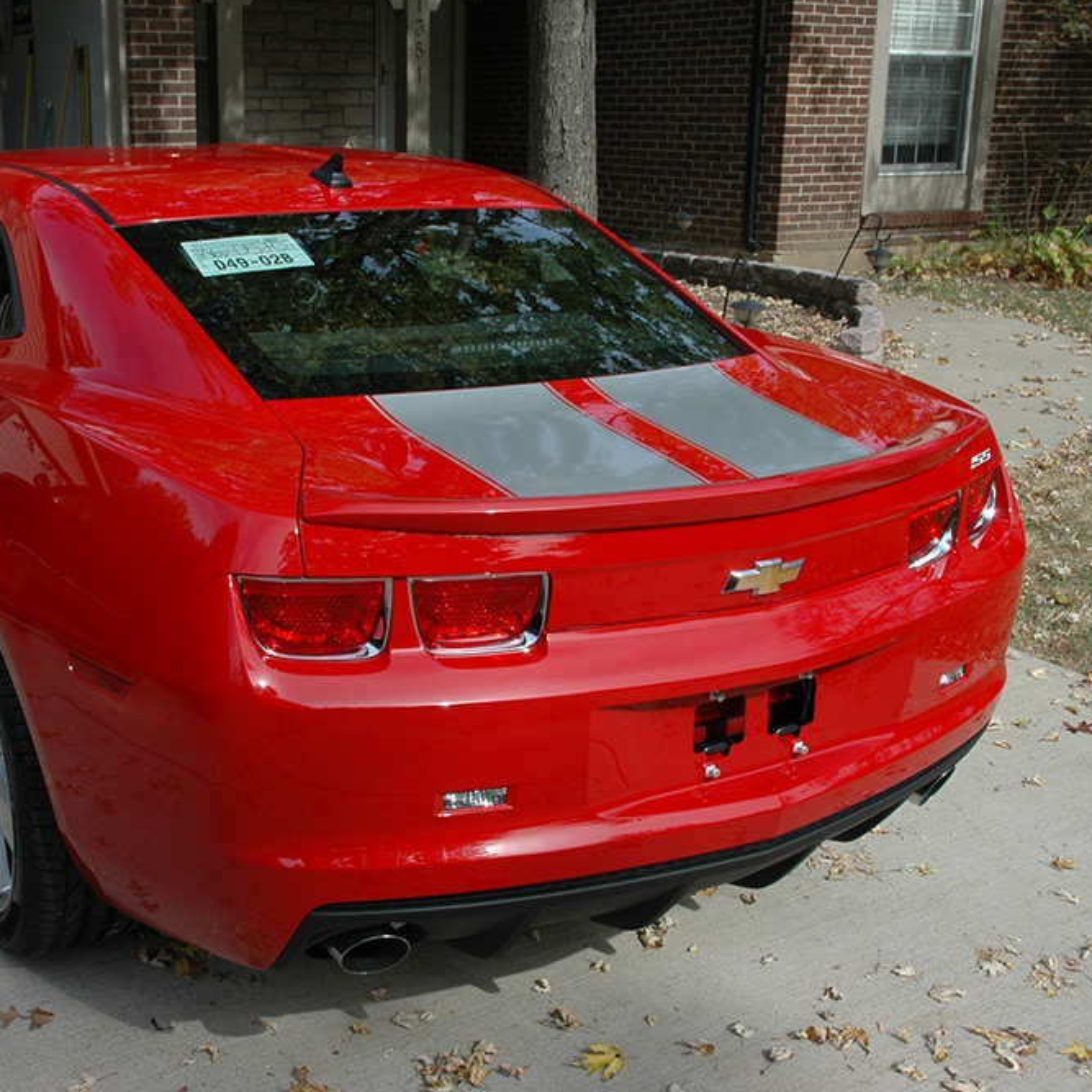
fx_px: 1535
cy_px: 548
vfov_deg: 39.2
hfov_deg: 38.8
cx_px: 380
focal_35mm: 43
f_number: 9
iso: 200
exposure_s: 1/320
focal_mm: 22
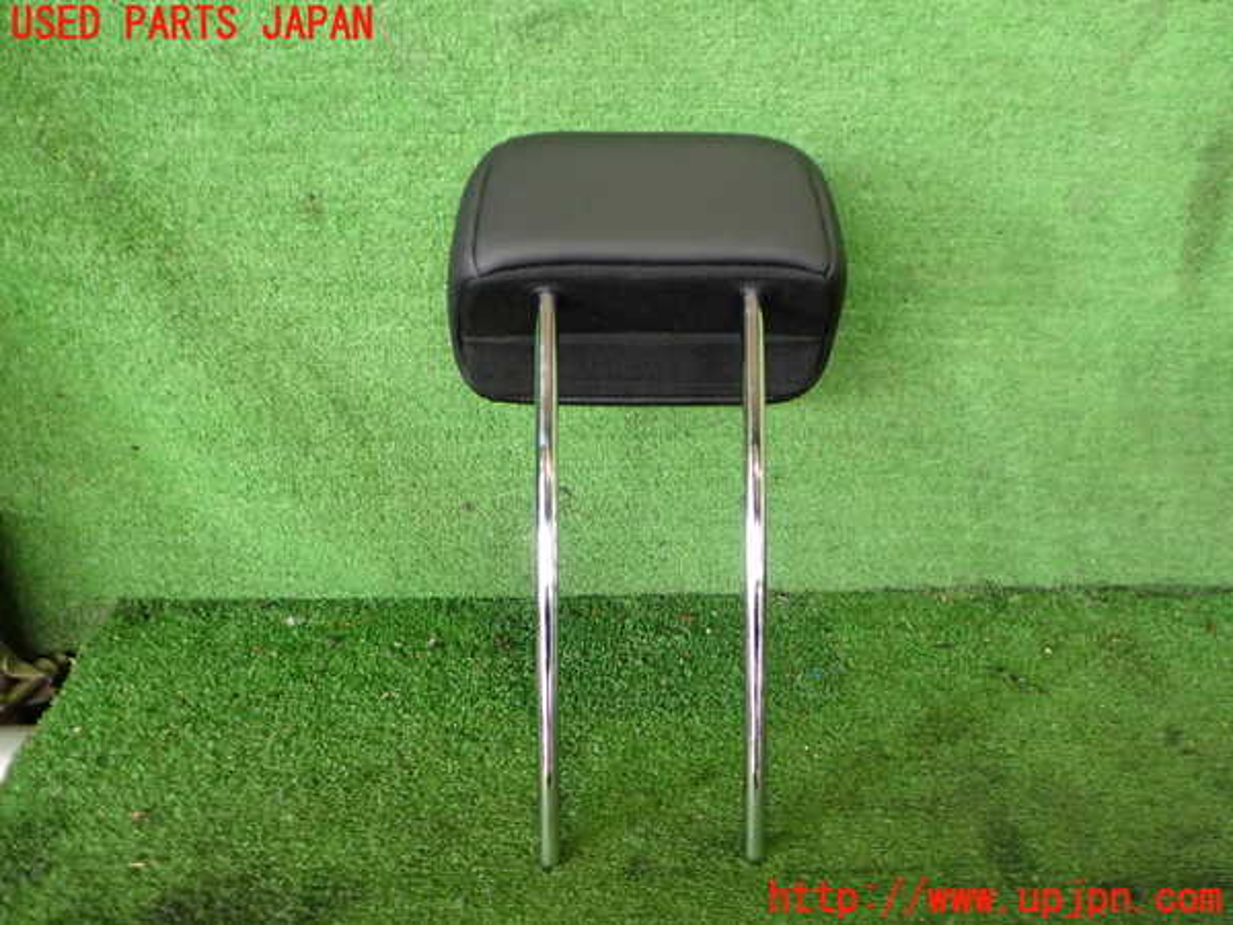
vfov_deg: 46.8
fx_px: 1069
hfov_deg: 60.0
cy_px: 462
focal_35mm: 30
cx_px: 616
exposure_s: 1/100
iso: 640
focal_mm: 5.4
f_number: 2.3
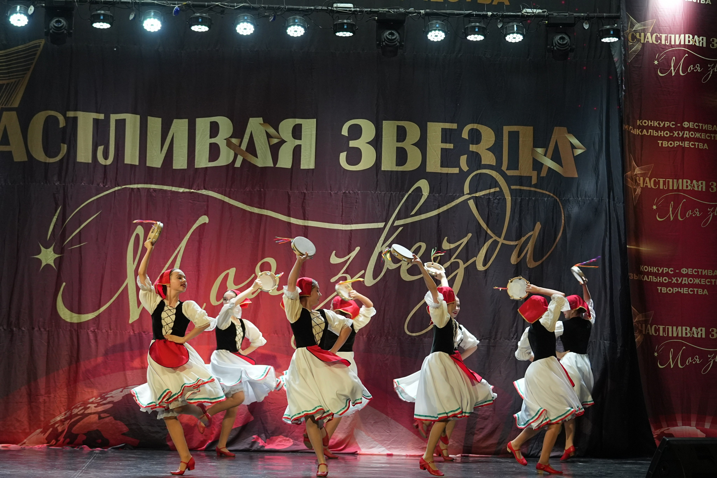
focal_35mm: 105
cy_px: 239
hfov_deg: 19.5
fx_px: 2091
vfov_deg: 13.0
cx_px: 358
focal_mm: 70
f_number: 2.8
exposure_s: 1/400
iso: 1600
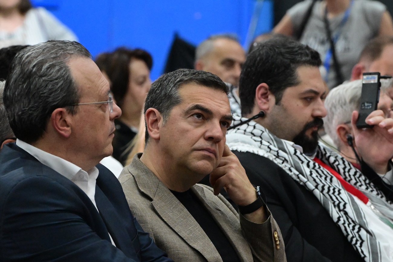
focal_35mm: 375
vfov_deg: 3.7
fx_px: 4092
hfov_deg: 5.5
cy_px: 131
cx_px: 196
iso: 10000
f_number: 10
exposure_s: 1/500
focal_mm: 250
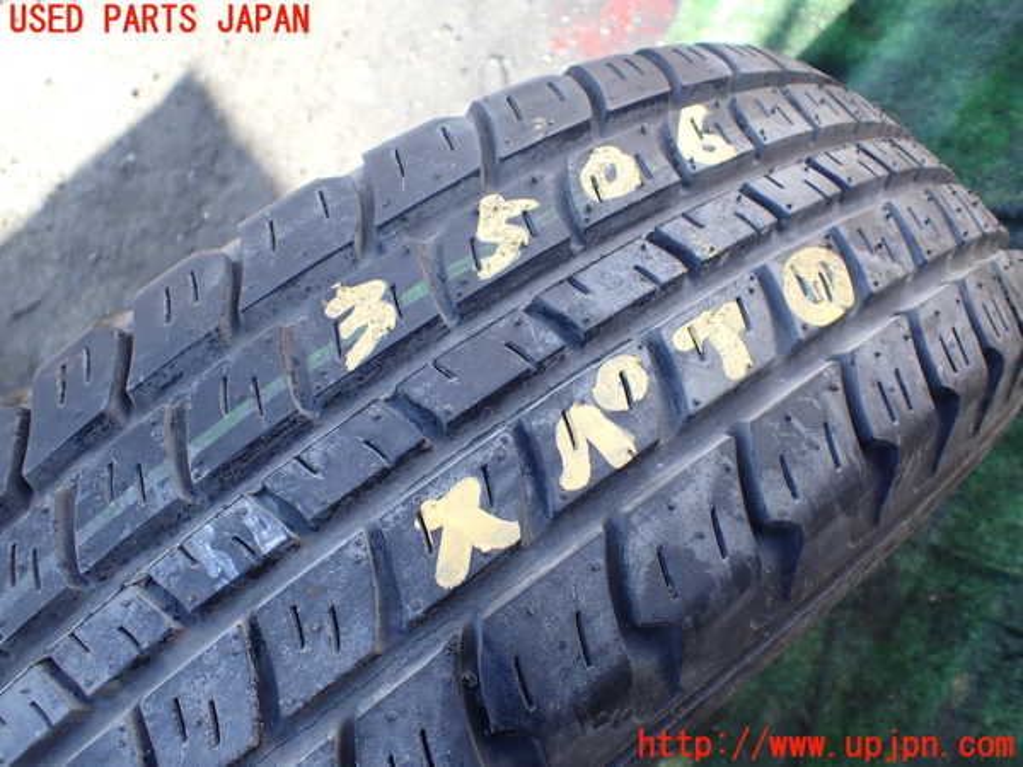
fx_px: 887
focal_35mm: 30
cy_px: 384
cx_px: 512
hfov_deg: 60.0
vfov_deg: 46.8
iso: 100
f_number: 2.3
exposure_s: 1/160
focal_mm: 5.4
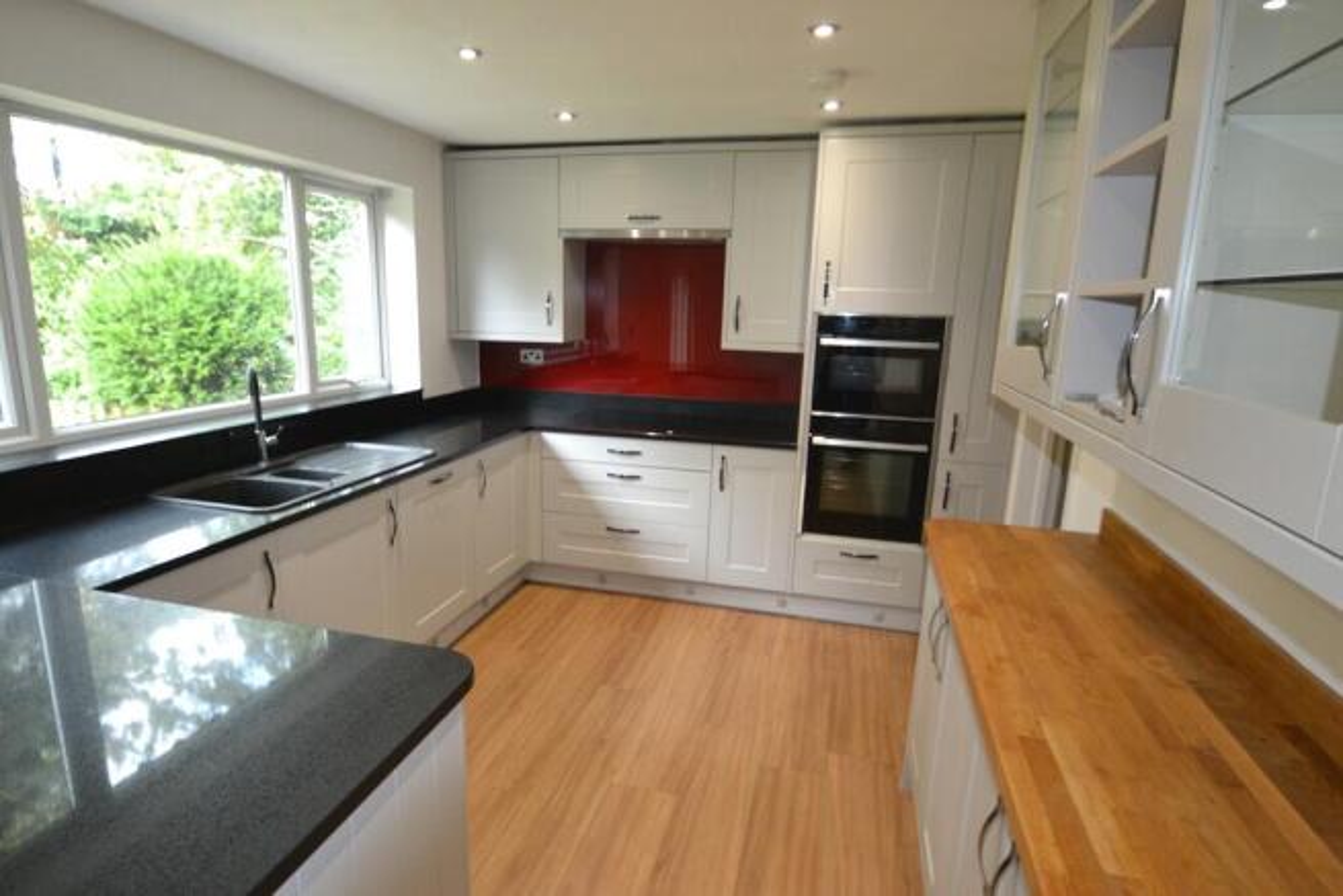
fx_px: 672
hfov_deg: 90.0
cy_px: 448
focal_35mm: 18
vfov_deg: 67.4
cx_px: 672
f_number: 3.8
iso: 500
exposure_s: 1/60
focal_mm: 12
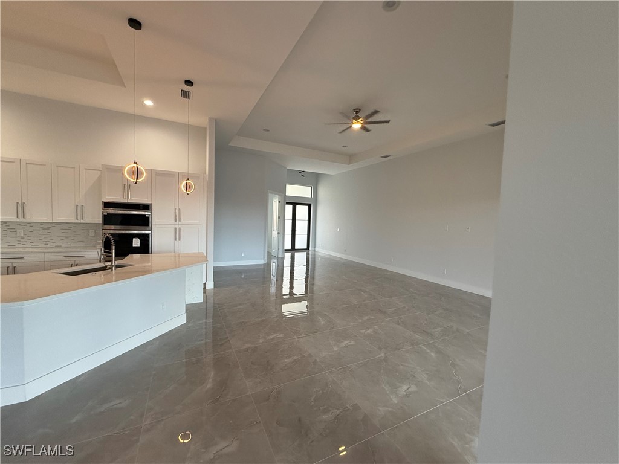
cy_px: 232
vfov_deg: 85.7
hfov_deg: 102.1
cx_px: 310
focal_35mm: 14
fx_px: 250
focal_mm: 2.22
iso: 160
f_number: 2.2
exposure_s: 1/120
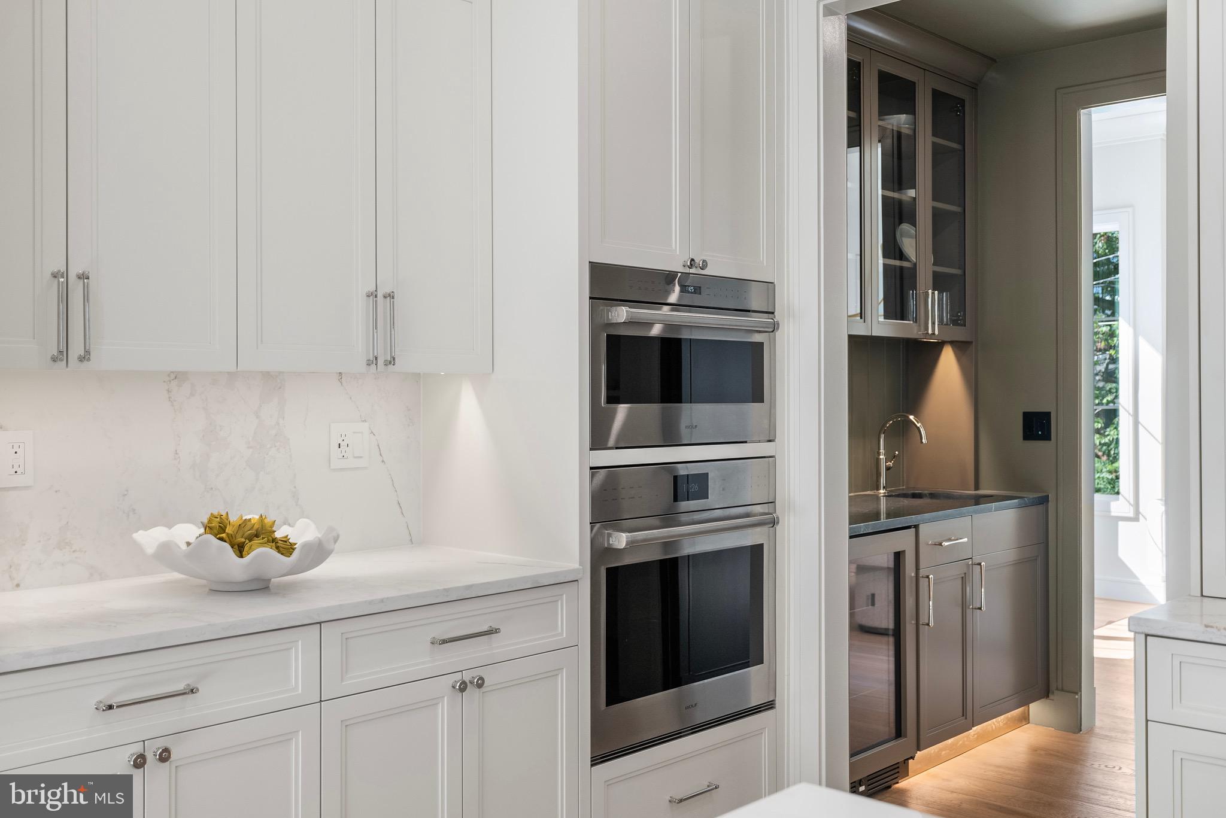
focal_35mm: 34
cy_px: 409
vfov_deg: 38.4
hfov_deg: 55.1
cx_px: 613
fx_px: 1175
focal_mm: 34.5
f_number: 4
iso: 400
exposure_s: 1/100
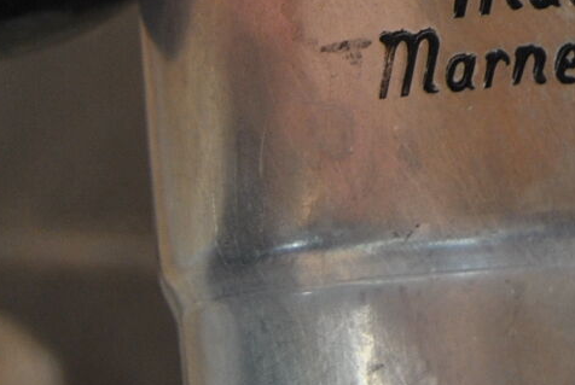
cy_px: -276
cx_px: 727
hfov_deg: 10.6
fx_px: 3024
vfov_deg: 7.1
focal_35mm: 189
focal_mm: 31
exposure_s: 1/50
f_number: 4.2
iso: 200
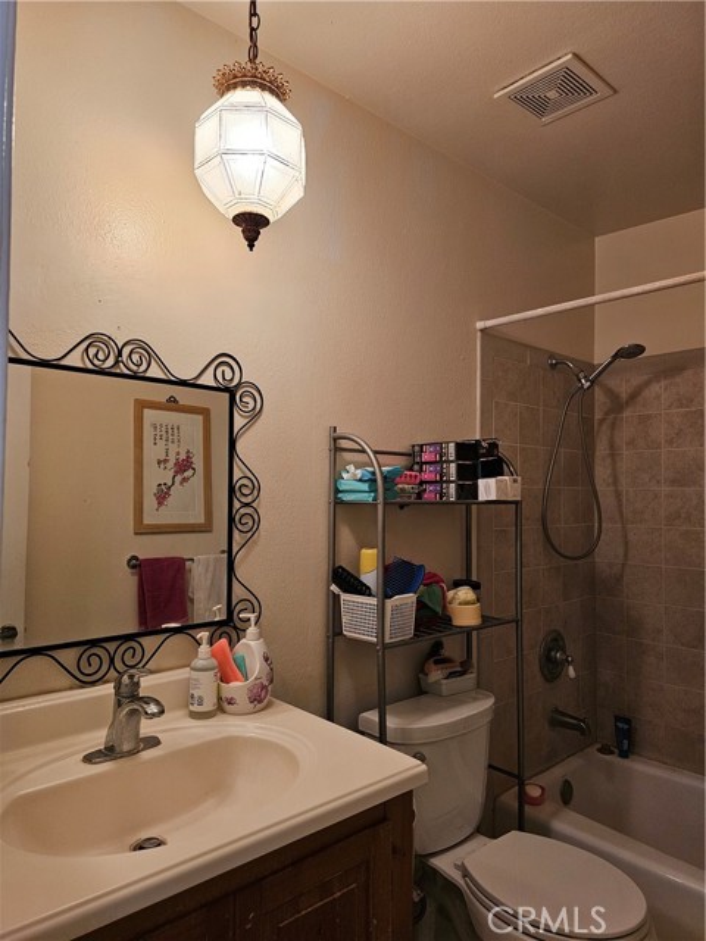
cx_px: 353
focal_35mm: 23
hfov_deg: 58.9
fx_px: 625
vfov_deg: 73.9
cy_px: 470
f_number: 1.7
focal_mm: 6.3
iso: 400
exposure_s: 1/120
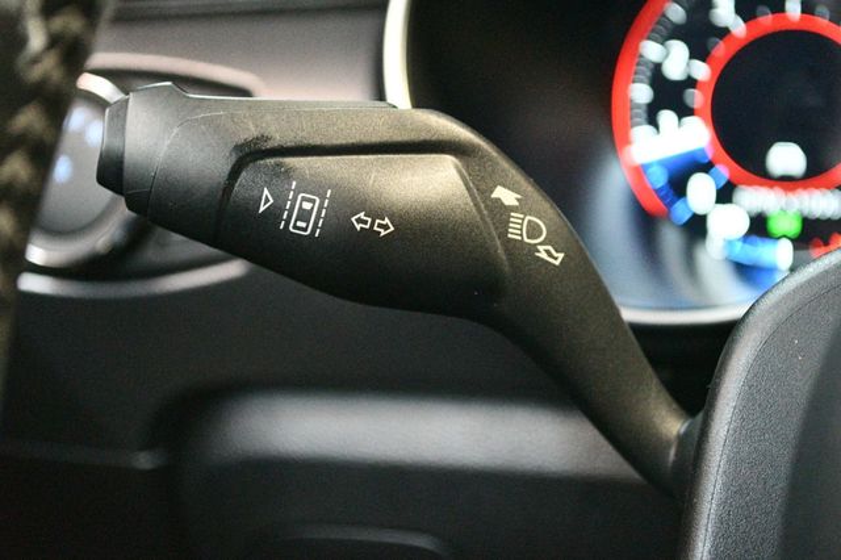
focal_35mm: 72
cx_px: 420
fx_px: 1681
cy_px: 280
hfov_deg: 28.1
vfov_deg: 18.9
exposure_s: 1/50
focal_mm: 48
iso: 12800
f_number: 5.6
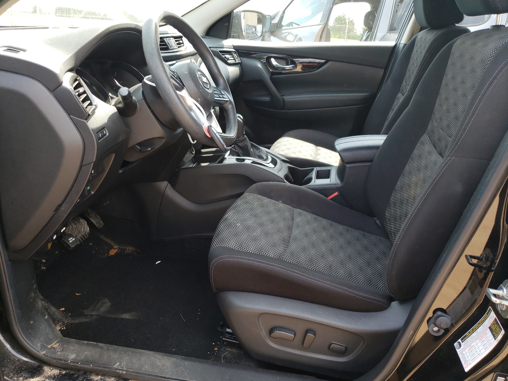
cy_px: 190
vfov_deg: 53.1
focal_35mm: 26
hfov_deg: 67.3
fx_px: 382
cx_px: 254
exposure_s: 1/233
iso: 50
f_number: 1.5
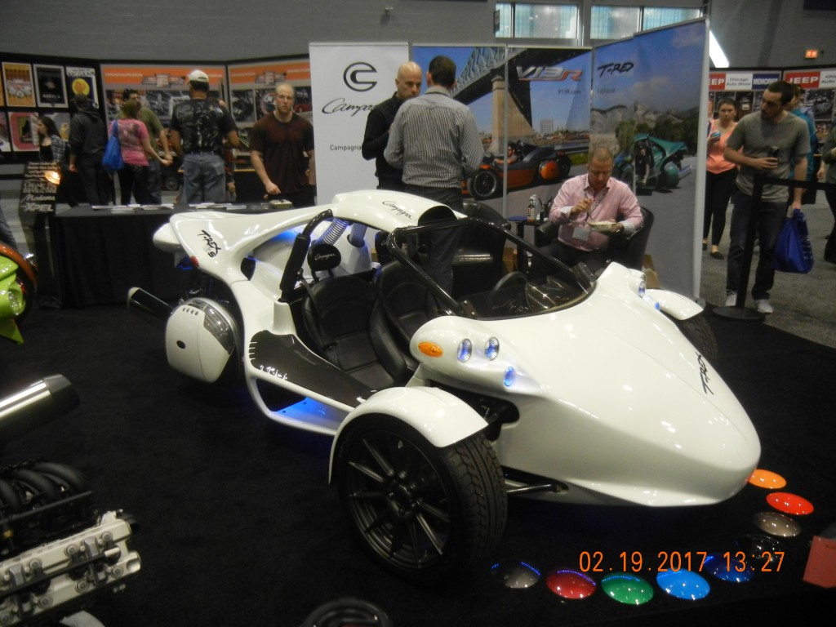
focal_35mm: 30
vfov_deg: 46.8
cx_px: 418
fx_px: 725
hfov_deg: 60.0
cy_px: 314
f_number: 3.5
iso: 640
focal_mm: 5.4
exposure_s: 1/136
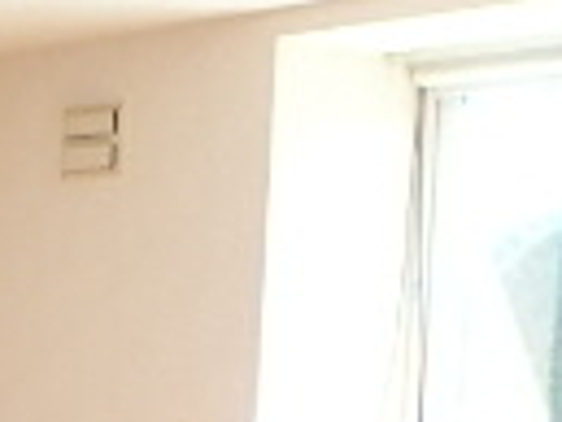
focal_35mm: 104
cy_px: 522
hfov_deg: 17.6
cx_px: -183
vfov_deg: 13.8
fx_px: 1690
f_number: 3.5
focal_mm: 3.7
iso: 200
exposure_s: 1/60
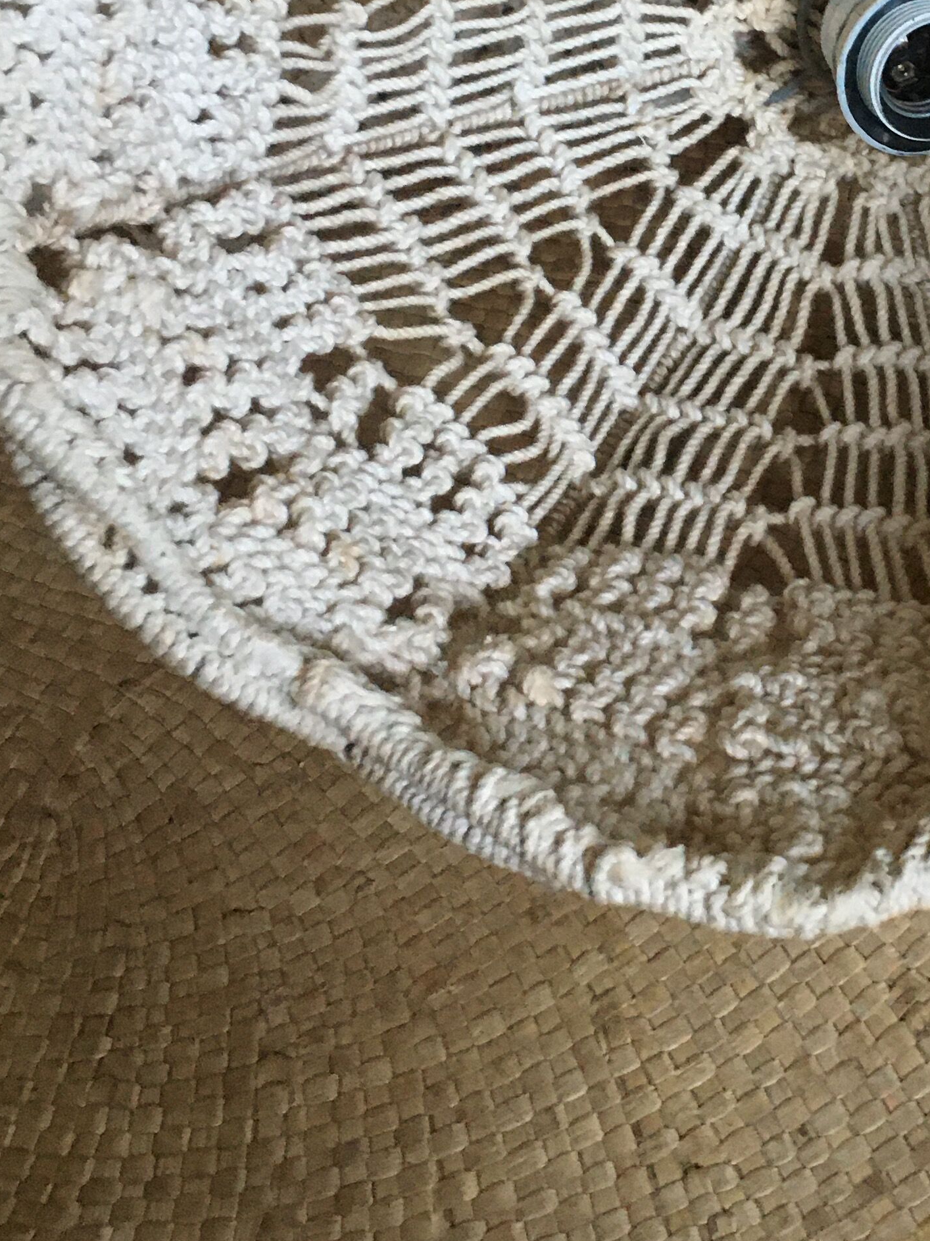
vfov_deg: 30.4
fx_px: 2221
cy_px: 229
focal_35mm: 62
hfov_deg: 23.1
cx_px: 802
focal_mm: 4.15
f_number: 2.2
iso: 250
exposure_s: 1/33
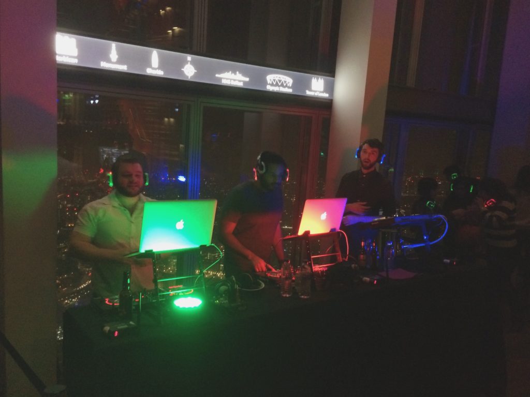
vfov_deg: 48.2
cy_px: 198
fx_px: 444
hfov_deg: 61.7
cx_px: 265
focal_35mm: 29
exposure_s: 1/20
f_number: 2.2
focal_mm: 4.15
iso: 250
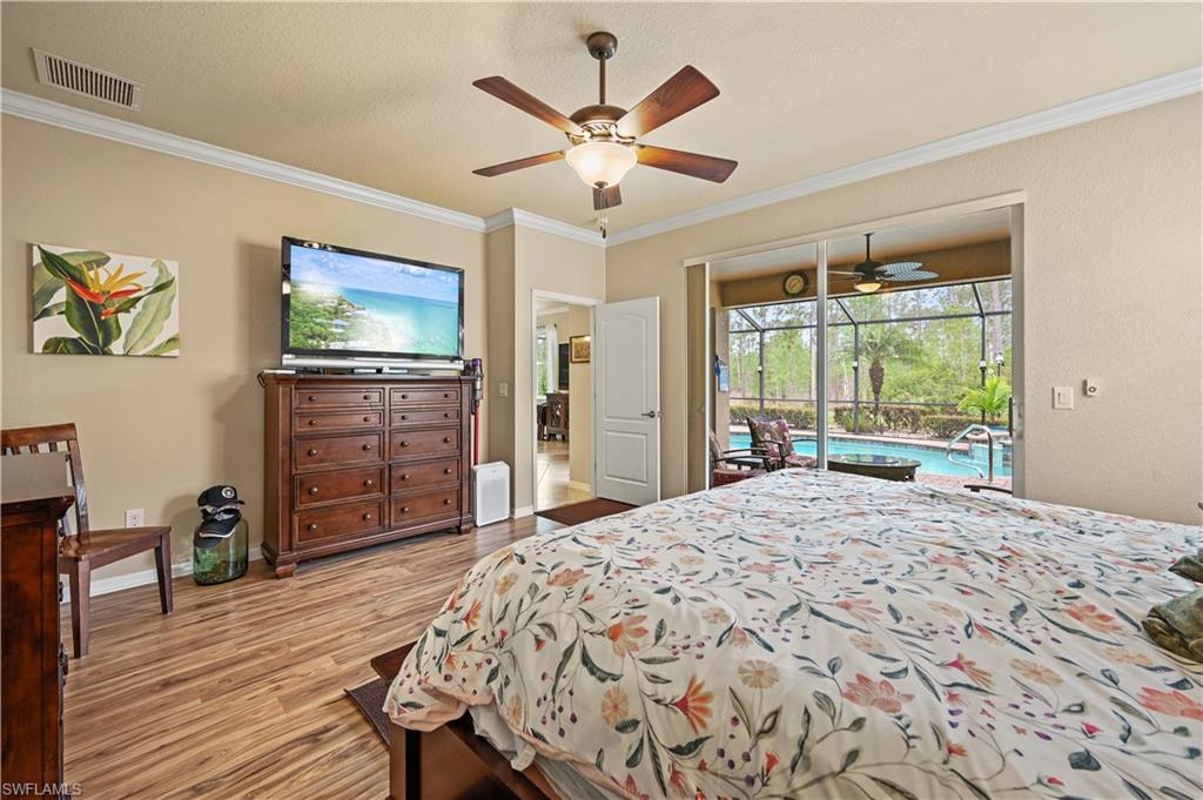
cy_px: 400
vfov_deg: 81.1
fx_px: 467
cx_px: 602
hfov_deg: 104.3
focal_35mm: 14
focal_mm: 14
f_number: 8
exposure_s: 2.5
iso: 100
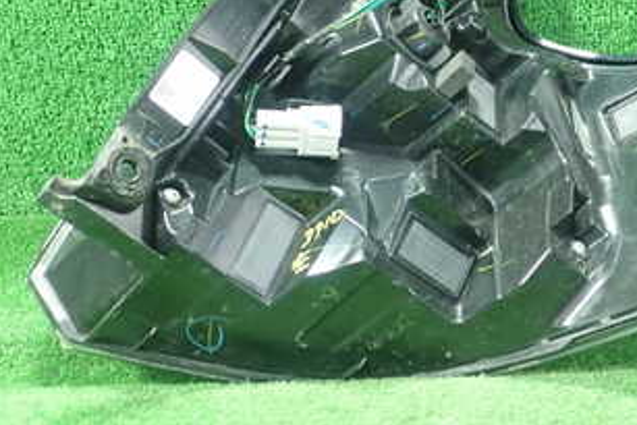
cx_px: 450
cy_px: 81
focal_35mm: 61
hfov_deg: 32.4
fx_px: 1080
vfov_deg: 22.0
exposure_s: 1/60
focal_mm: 5.5
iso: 800
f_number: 2.3
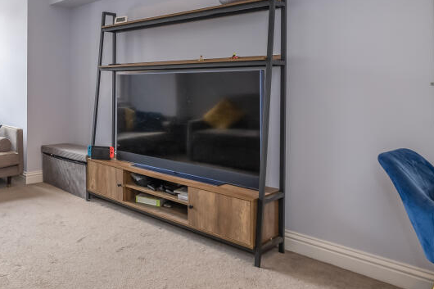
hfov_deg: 55.2
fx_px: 349
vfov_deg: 44.0
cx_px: 43
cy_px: 86
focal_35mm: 29
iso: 320
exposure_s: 1/30
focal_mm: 10
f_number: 7.1
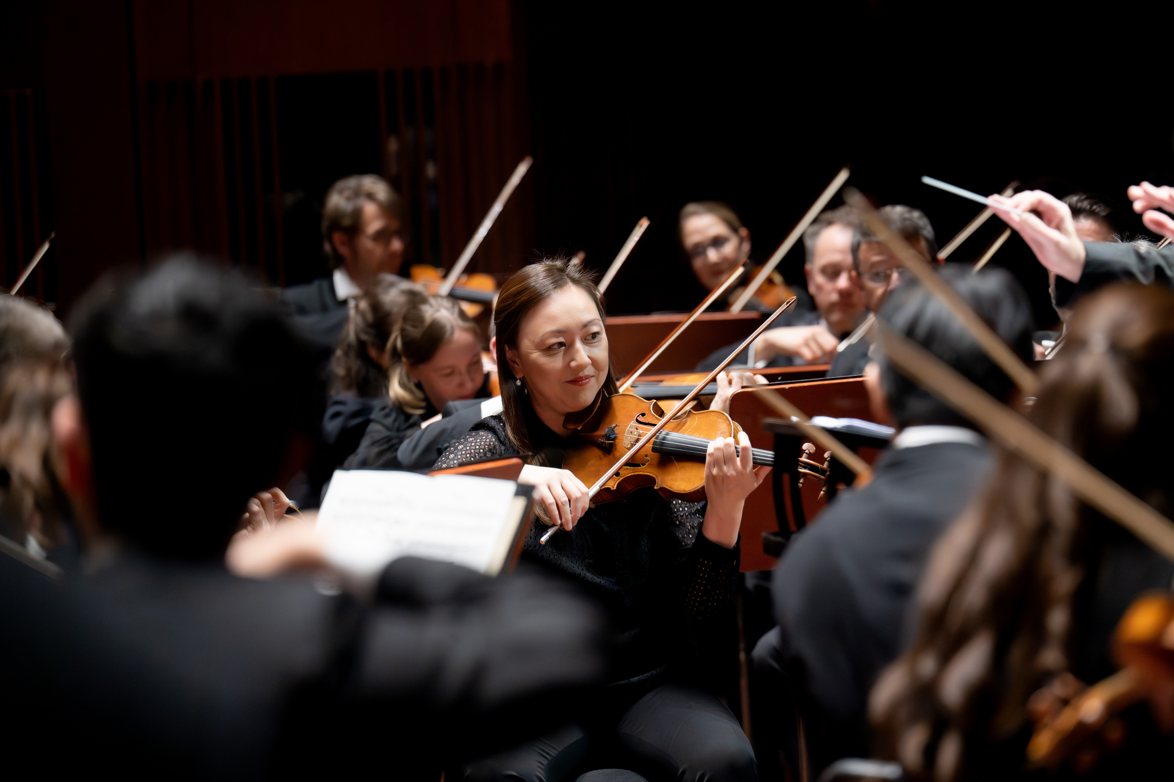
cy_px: 391
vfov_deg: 6.9
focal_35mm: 200
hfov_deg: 10.3
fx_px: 6522
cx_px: 587
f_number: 4
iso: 8000
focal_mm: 200
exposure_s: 1/320
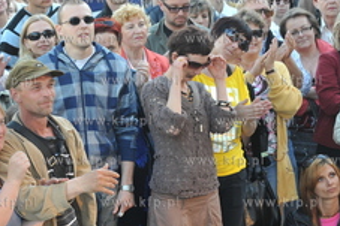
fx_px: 1831
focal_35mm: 194
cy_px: 100
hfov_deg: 10.6
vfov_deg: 7.1
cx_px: 49
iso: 400
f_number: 5.6
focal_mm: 110
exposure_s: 1/100
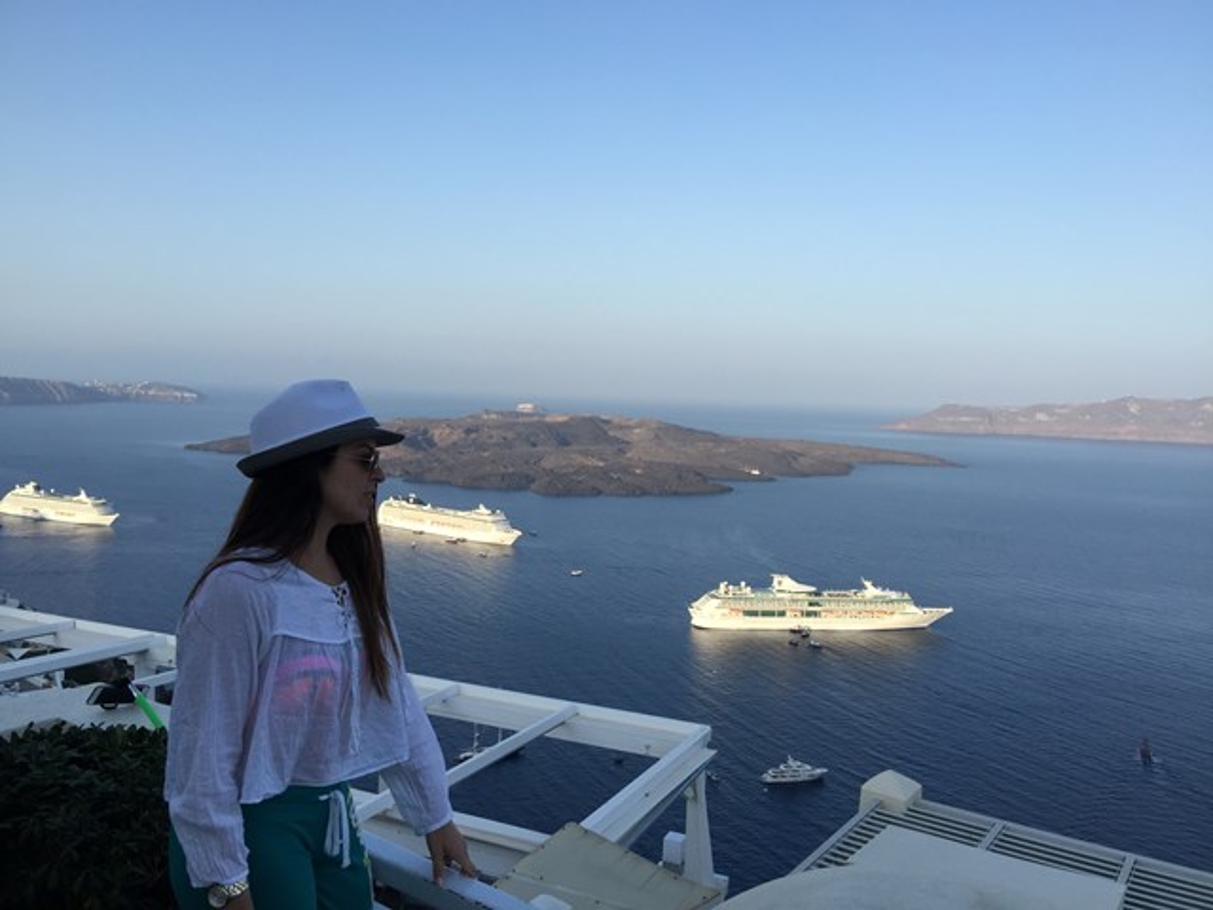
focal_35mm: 29
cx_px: 606
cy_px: 455
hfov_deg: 61.7
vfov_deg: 48.2
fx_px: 1016
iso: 32
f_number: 2.2
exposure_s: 1/1068
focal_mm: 4.15
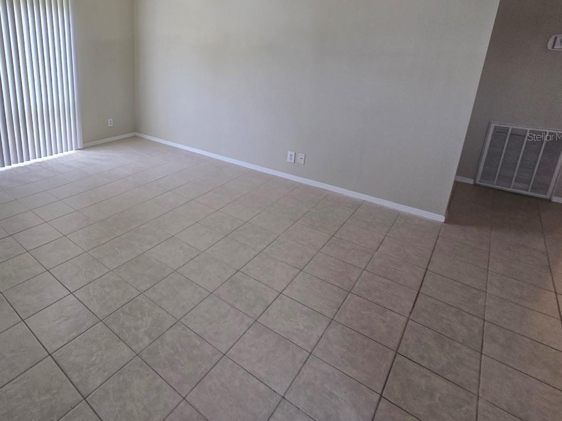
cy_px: 136
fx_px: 308
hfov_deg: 80.3
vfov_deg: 66.6
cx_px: 165
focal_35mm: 19
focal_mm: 2.2
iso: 80
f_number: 2.2
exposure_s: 1/60
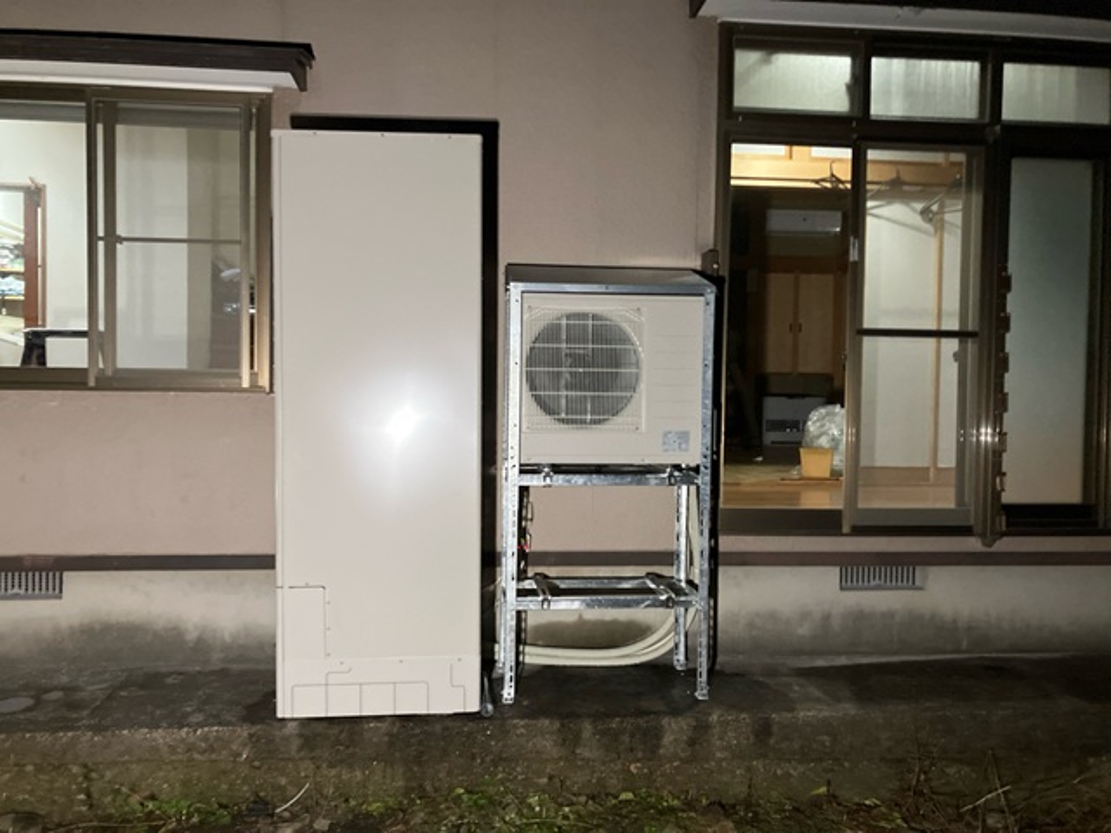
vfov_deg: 49.7
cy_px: 416
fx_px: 899
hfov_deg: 63.4
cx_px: 556
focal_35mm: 28
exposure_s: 1/30
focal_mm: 3.99
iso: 500
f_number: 1.8
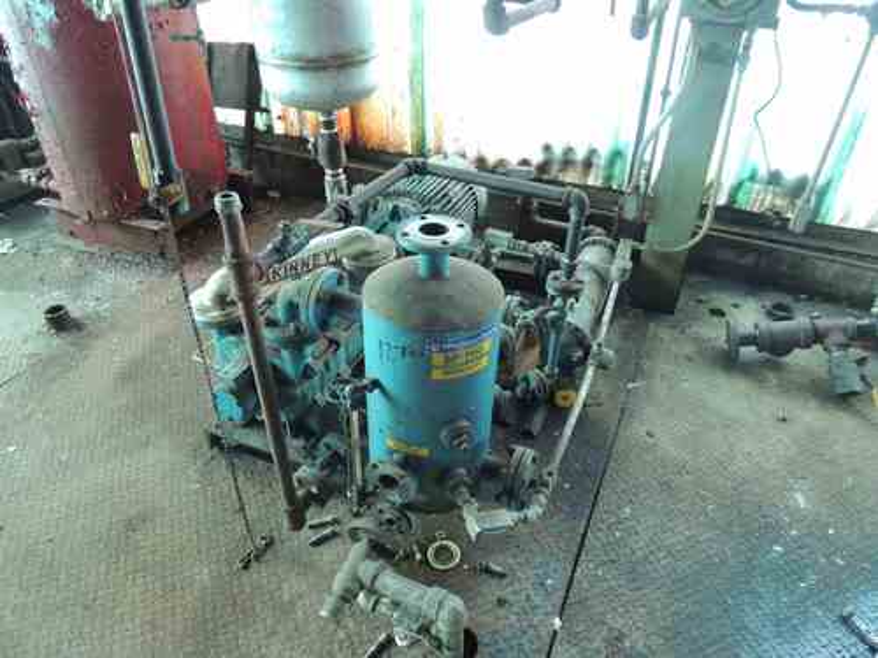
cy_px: 329
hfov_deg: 71.6
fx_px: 609
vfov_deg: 56.8
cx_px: 439
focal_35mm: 24
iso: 800
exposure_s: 1/8
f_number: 3
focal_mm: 4.3
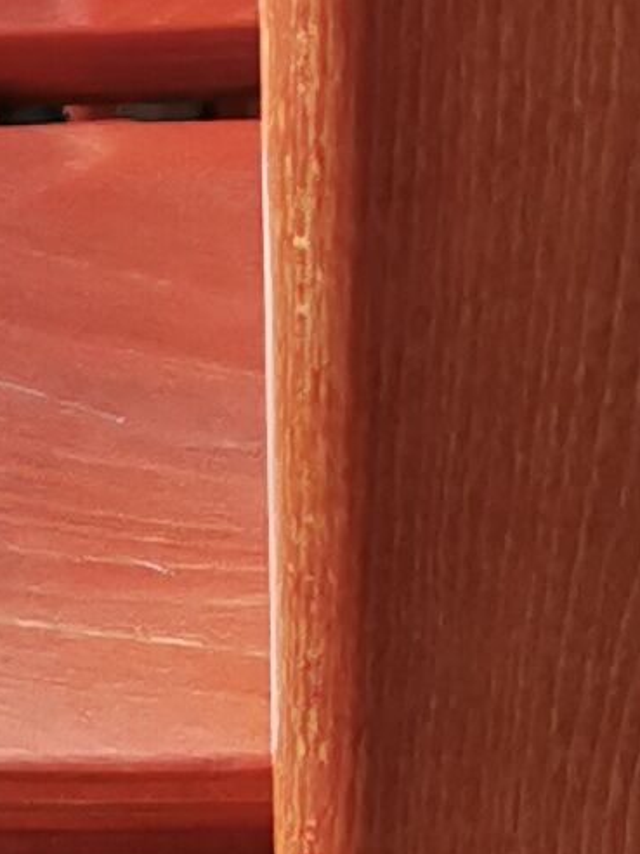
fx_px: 4930
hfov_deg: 7.4
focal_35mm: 200
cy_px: 708
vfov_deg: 9.9
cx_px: 394
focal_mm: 5.56
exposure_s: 1/120
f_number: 1.6
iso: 200
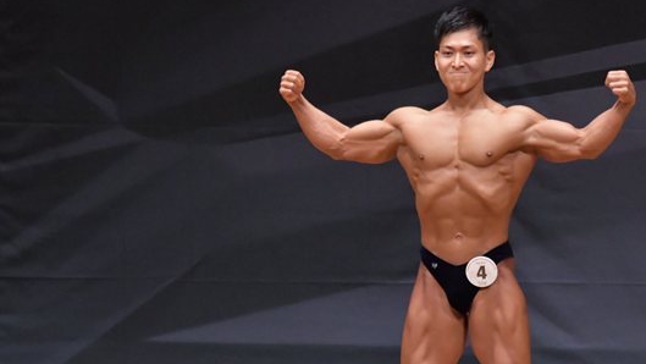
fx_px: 7488
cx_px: 415
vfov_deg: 2.8
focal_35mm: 437
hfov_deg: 4.9
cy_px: 270
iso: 6400
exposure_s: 1/400
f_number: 5.6
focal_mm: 190
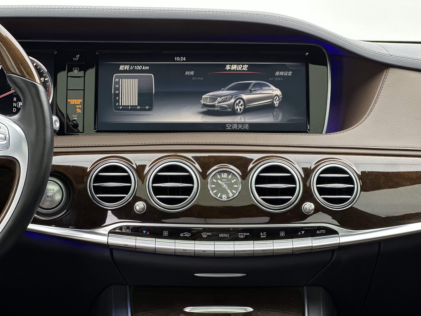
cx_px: 210
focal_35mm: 77
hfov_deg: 25.3
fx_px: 936
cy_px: 158
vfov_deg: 19.1
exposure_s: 1/33
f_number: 2.8
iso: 125
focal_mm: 9
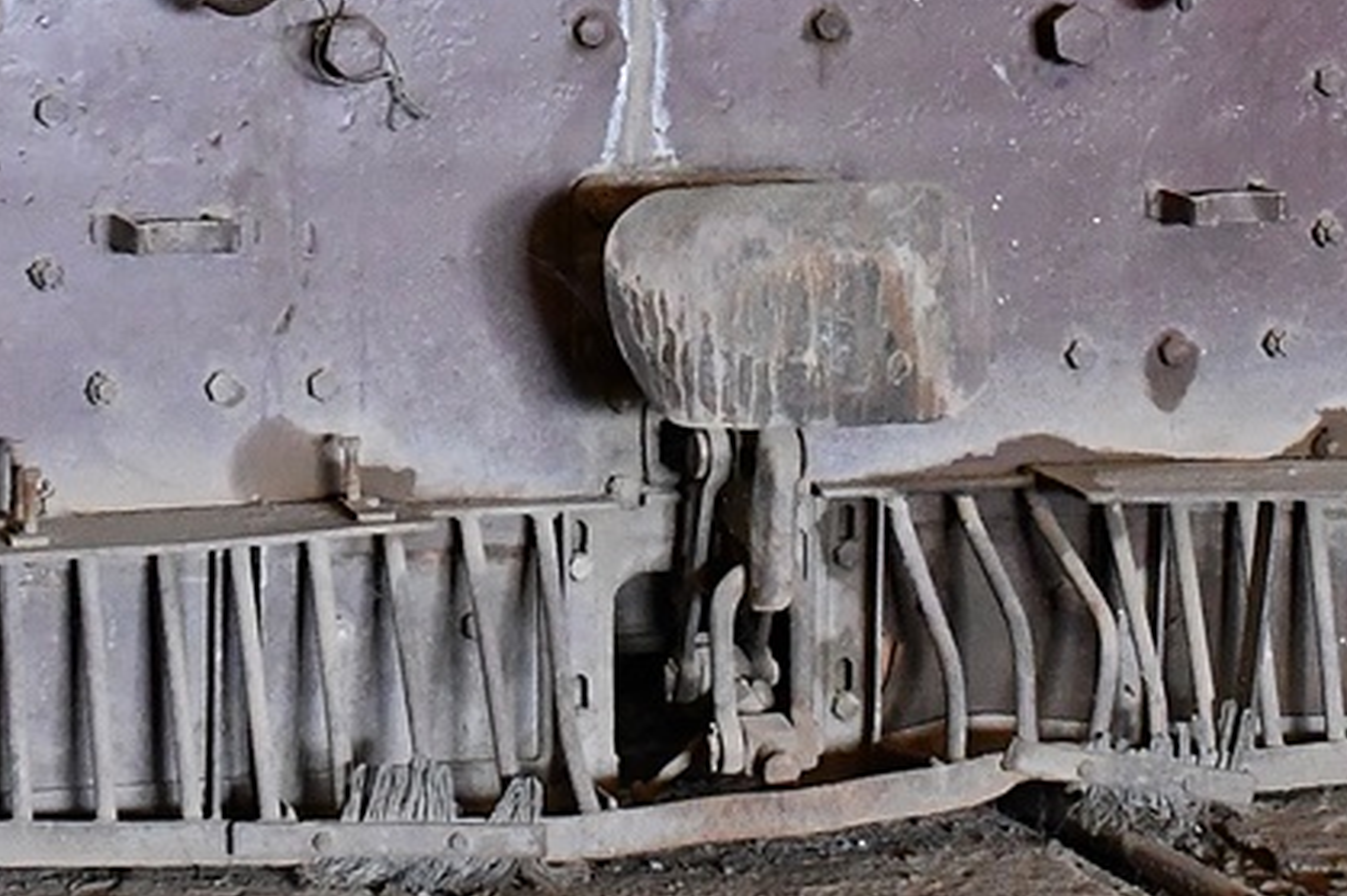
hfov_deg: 13.8
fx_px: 5573
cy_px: -358
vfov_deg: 9.0
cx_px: 752
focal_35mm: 149
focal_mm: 26
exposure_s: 1/125
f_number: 3.8
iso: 2800
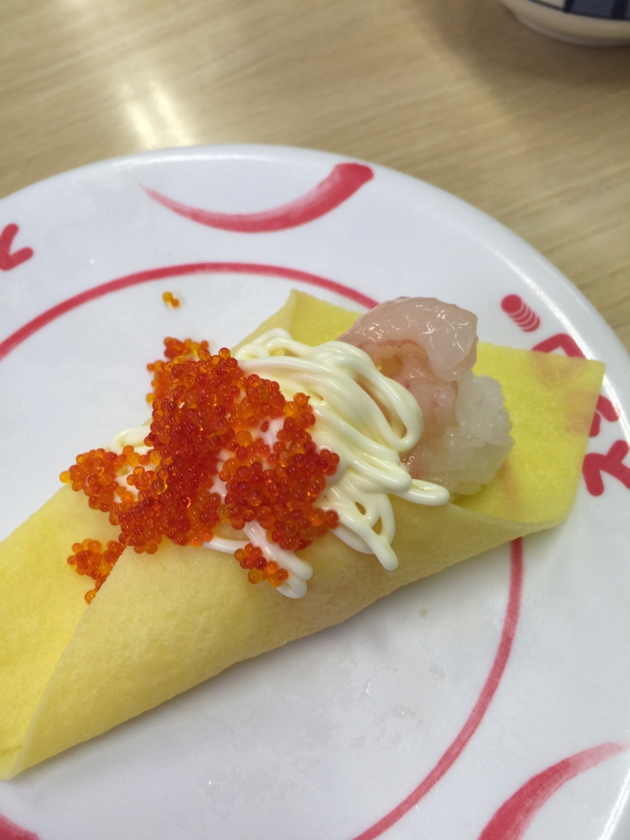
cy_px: 420
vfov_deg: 61.7
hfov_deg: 48.2
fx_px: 704
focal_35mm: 29
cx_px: 315
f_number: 2.2
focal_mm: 4.15
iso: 32
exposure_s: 1/30
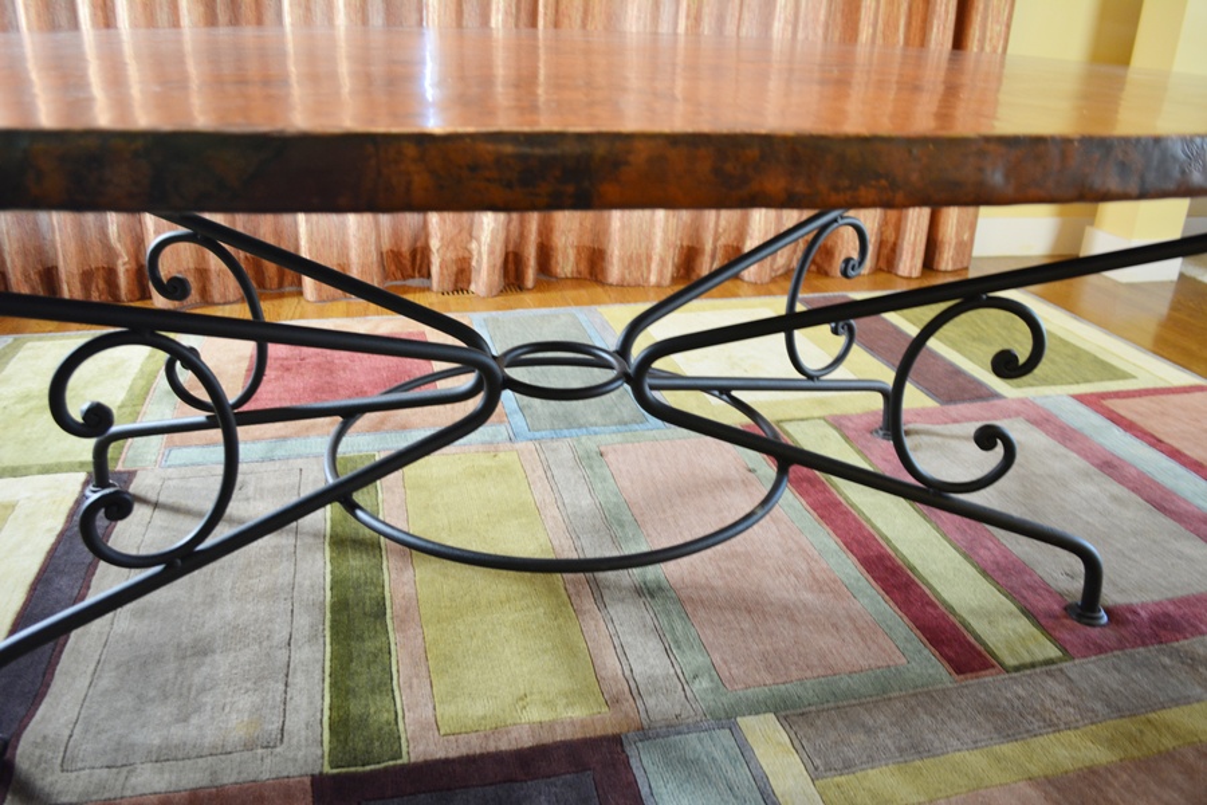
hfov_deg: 67.4
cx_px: 604
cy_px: 402
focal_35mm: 27
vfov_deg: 47.9
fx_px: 905
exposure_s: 1/30
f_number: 3.5
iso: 800
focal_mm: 18
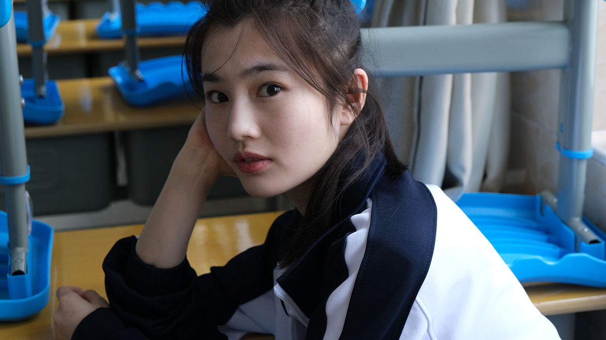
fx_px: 1076
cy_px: 152
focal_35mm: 67
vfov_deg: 18.0
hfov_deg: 31.4
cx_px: 286
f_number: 4
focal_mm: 39
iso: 1250
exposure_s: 1/320
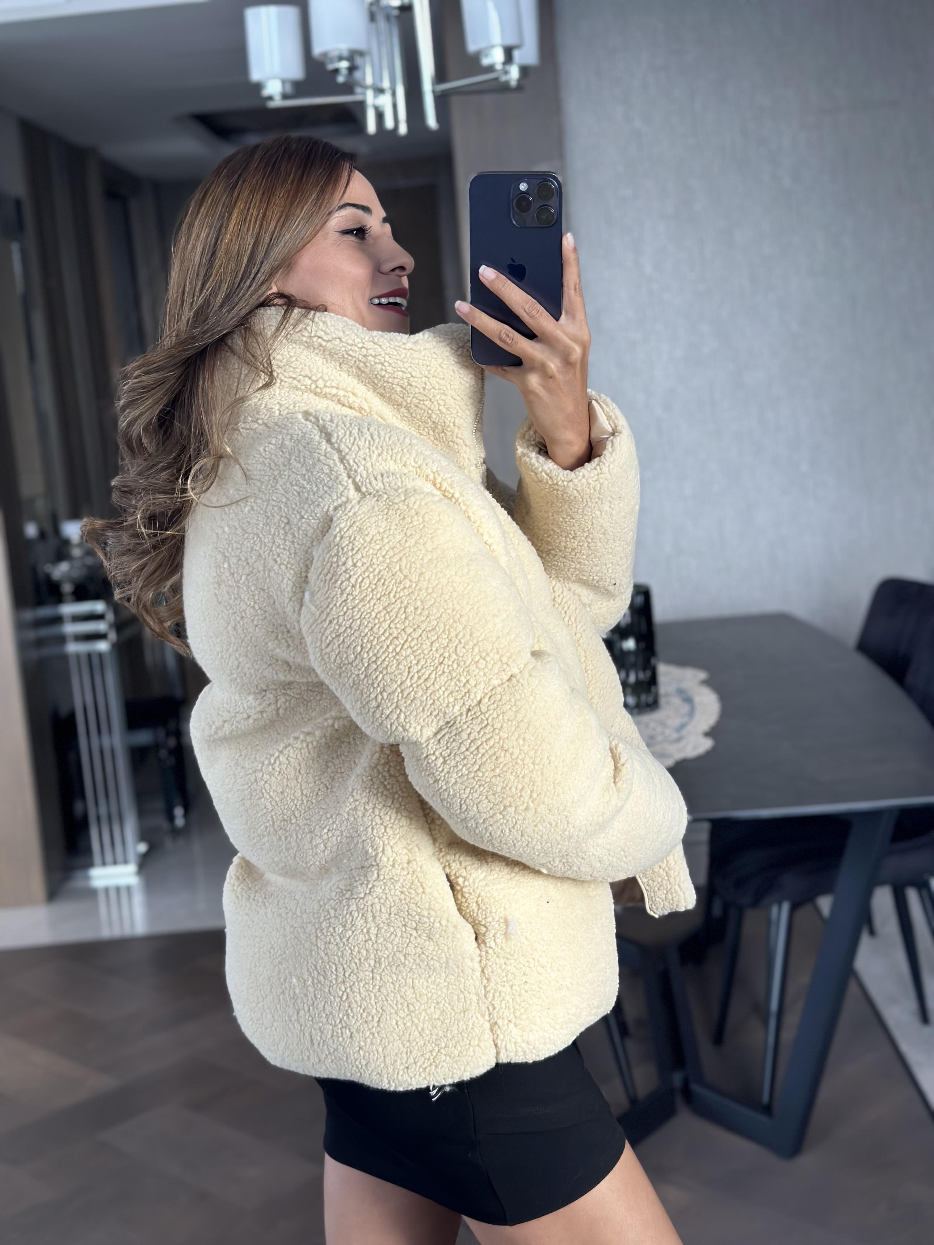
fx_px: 1727
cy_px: 622
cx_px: 467
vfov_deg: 39.7
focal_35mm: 48
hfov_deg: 30.3
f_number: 1.78
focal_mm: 6.86
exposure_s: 1/92
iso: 125
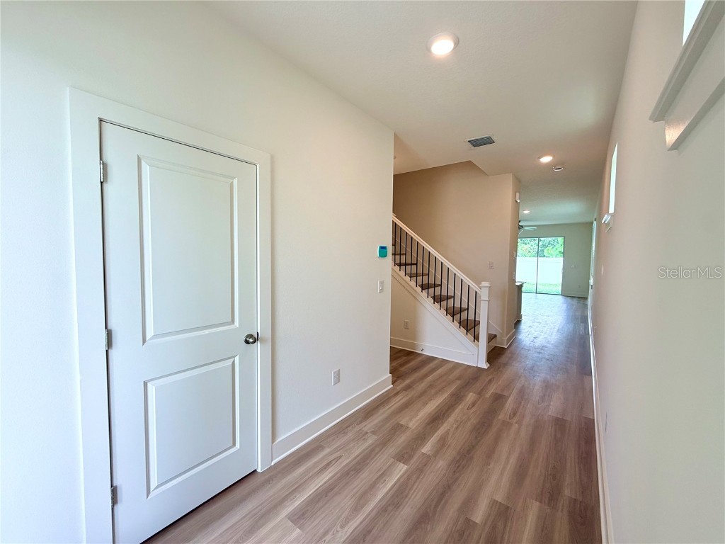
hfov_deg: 102.1
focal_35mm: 14
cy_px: 272
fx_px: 293
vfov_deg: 85.7
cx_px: 362
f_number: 2.2
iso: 64
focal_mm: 2.22
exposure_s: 1/122
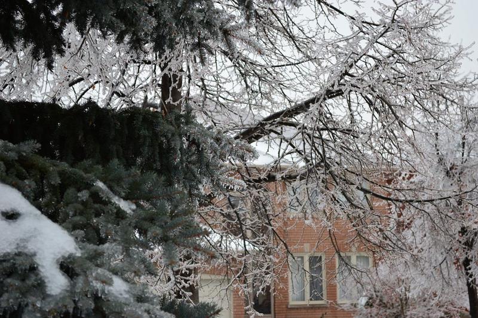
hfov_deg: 24.6
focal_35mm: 82
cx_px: 239
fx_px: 1094
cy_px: 159
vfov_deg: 16.5
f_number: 5.6
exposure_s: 1/30
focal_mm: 55
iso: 100
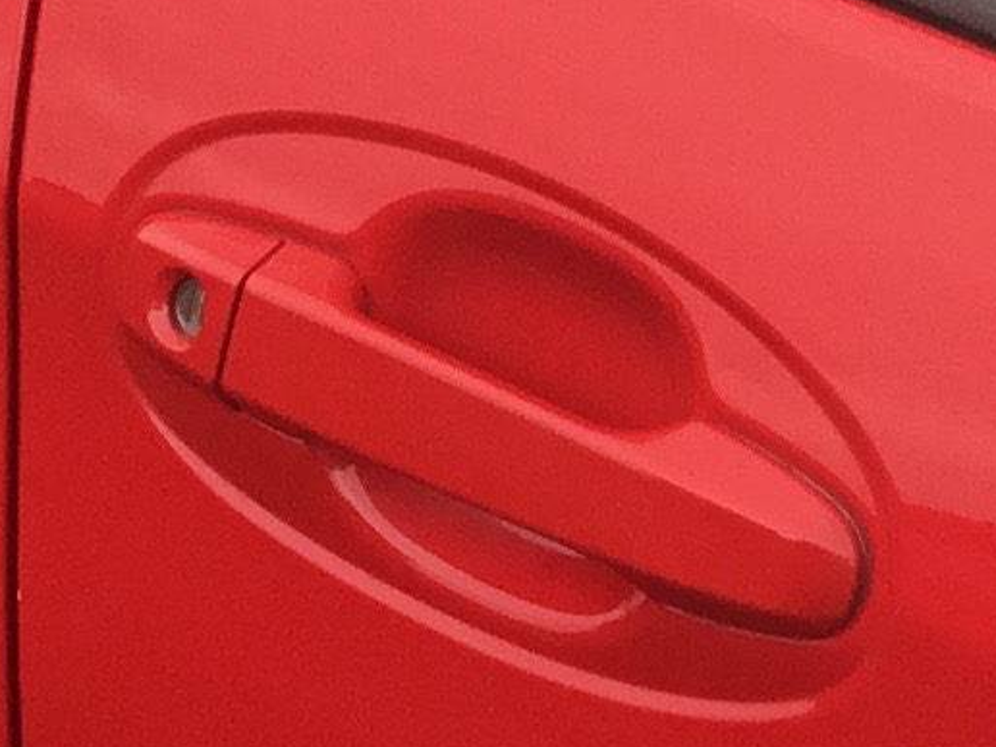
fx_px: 5639
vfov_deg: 7.3
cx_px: 1114
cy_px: -788
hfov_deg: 10.0
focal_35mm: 196
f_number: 2.4
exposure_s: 1/114
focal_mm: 3.3
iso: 25
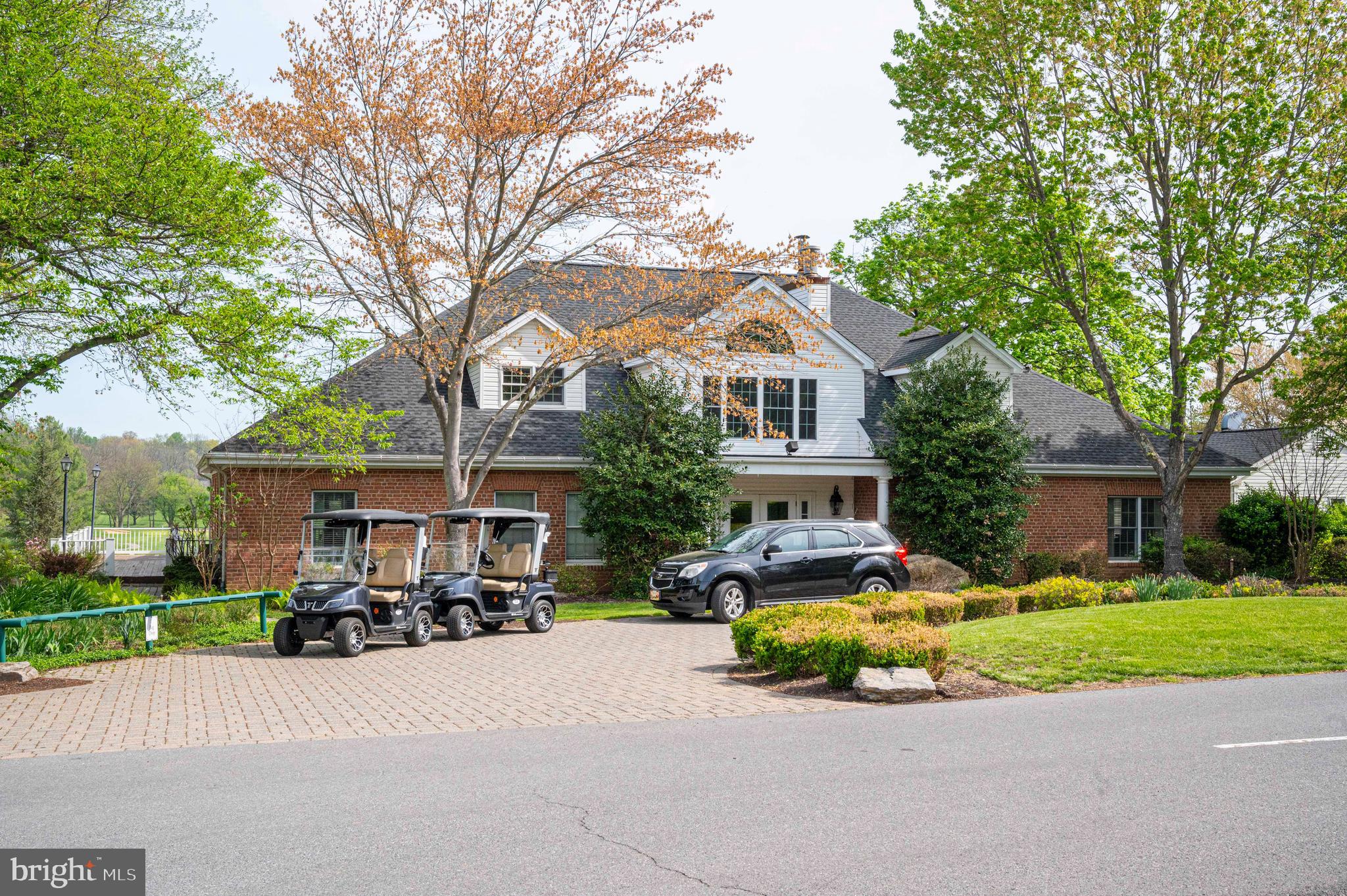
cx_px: 674
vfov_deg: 33.3
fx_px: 1495
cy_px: 448
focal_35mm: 40
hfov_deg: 48.5
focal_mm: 40
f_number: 13
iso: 1000
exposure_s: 1/640
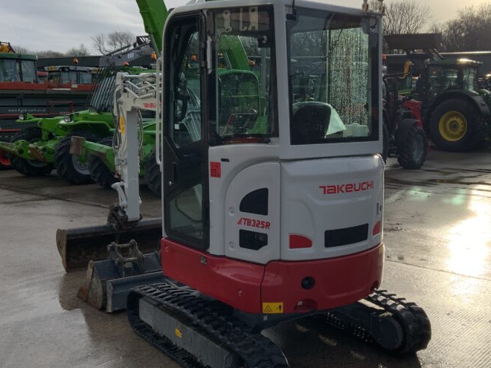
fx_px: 638
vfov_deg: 32.2
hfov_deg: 41.5
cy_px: 197
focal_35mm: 45
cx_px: 330
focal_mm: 3
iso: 16
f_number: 1.8
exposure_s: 1/2141
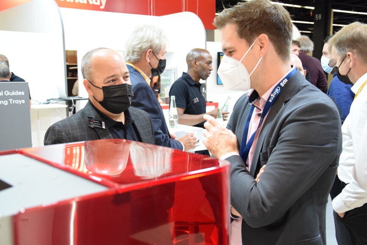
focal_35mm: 42
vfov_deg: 31.9
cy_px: 122
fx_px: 428
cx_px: 184
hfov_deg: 46.4
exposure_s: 1/125
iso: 2500
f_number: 5
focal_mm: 28
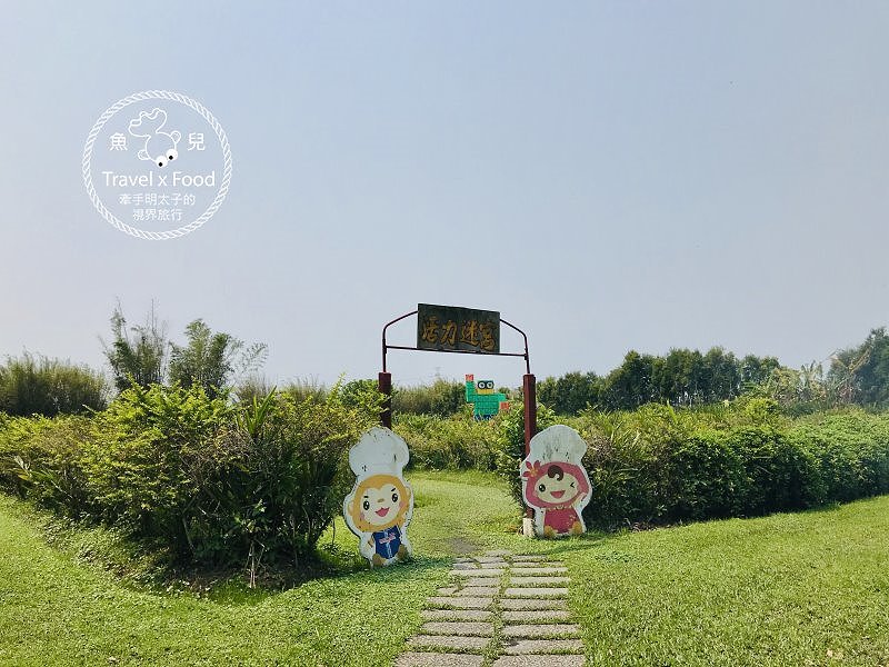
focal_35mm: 28
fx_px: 719
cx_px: 444
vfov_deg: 49.7
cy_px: 334
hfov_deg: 63.4
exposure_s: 1/4808
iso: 20
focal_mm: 3.99
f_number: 1.8
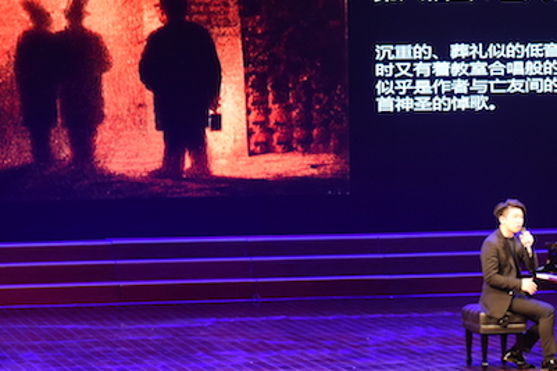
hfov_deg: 10.6
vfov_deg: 7.1
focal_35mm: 194
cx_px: 354
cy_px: 113
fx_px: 3000
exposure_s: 1/125
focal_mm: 70
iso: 900
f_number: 2.8
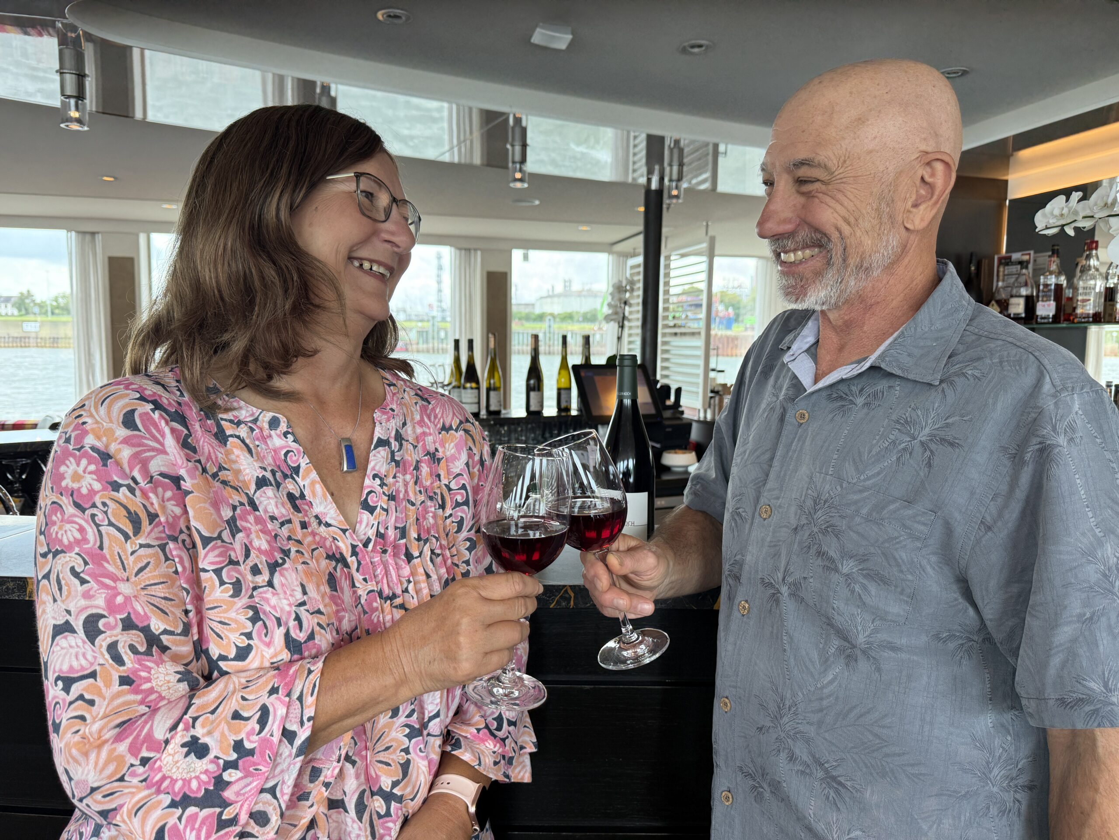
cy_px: 420
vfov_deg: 56.8
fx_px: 776
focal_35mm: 24
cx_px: 560
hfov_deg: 71.6
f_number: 1.78
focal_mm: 6.76
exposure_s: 1/100
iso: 125
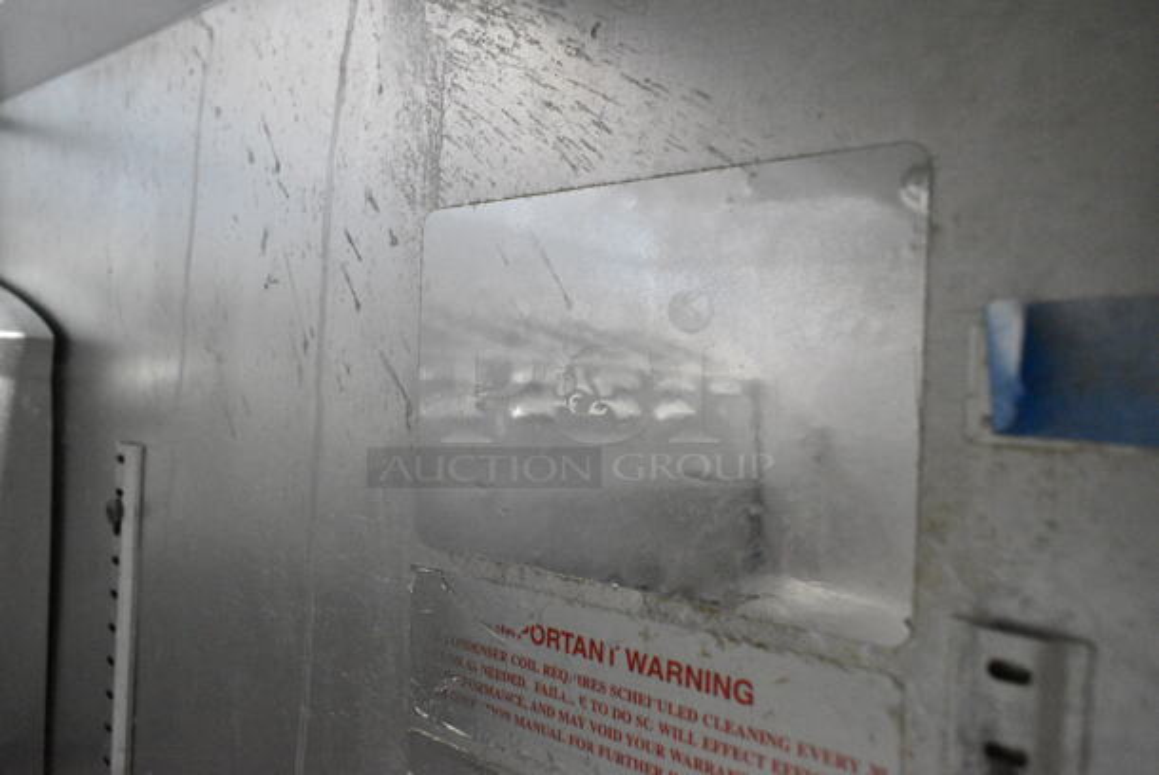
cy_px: 388
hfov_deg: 67.3
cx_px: 580
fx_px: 870
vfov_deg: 48.0
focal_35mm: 27
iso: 6400
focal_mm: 18
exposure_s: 1/200
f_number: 7.1
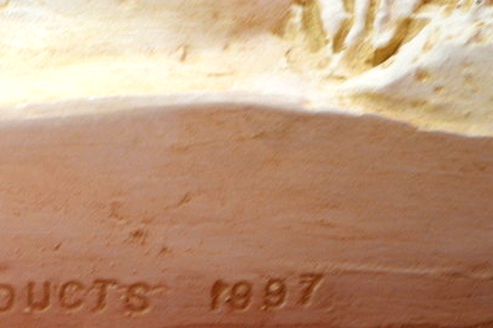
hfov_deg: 10.1
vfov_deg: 6.8
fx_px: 2754
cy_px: 234
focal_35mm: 201
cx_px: -70
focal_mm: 55
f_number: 5.6
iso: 450
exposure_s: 1/15
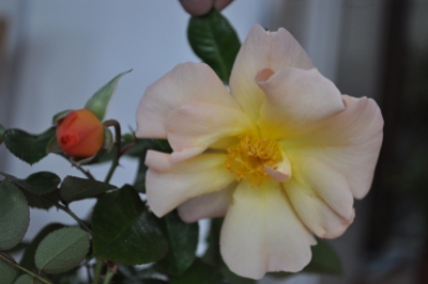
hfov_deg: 24.6
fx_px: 980
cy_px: 142
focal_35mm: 82
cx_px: 214
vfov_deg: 16.5
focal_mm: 55
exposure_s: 1/60
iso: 720
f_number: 5.6
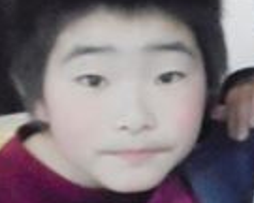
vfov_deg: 13.6
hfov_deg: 15.5
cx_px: 395
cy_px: 85
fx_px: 849
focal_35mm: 113
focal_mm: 4.6
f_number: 3.5
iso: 1600
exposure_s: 1/60
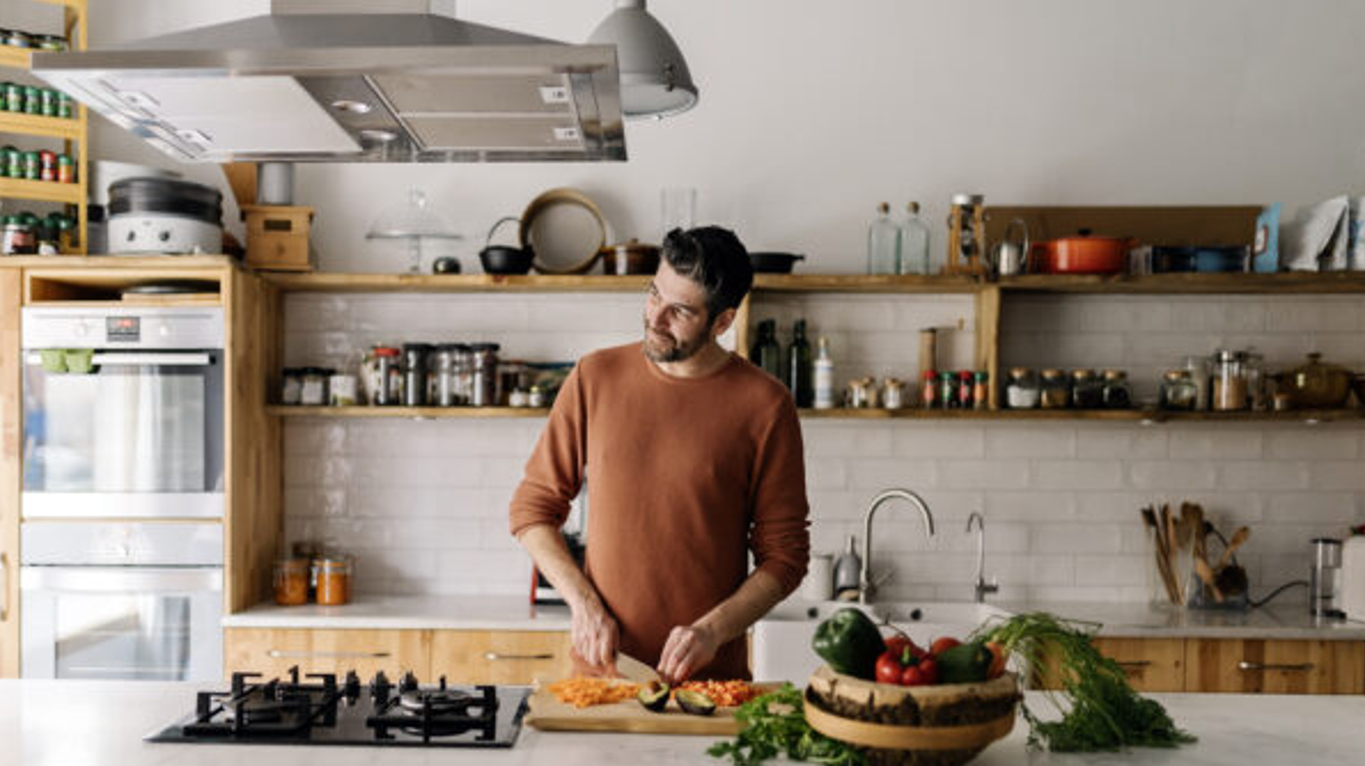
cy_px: 404
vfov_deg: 31.9
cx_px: 684
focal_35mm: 37
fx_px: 1339
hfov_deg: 54.0
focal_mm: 35
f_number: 1.4
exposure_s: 1/200
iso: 640
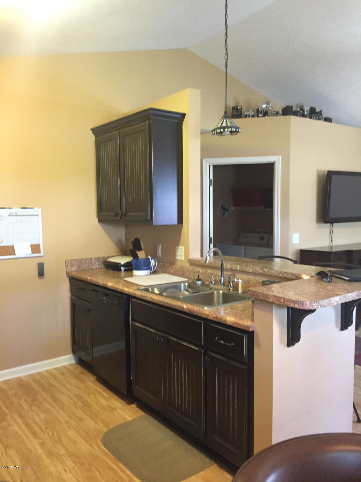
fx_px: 403
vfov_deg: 61.7
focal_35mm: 29
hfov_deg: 48.2
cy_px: 241
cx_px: 180
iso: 250
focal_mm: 4.15
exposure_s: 1/17
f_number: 2.2
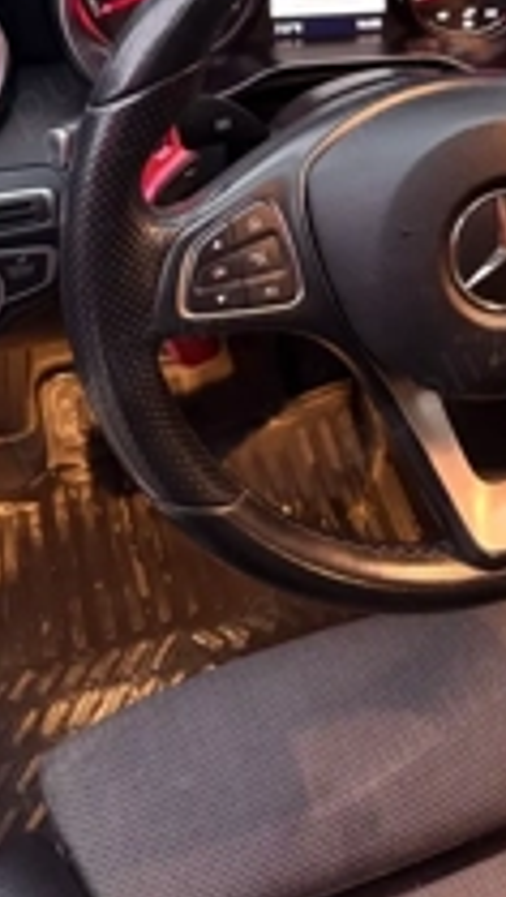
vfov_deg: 38.3
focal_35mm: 50
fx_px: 1189
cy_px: 77
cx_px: 562
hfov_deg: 22.6
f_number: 1.78
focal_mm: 6.76
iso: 800
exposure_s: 1/45
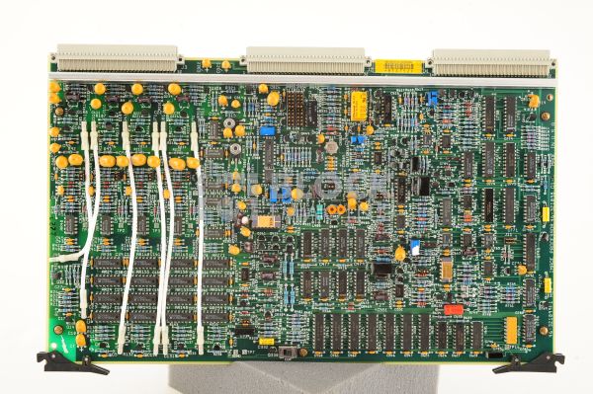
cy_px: 197
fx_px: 823
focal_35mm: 50
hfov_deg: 39.6
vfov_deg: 26.9
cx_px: 296
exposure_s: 1/125
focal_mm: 50
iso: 1600
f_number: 9
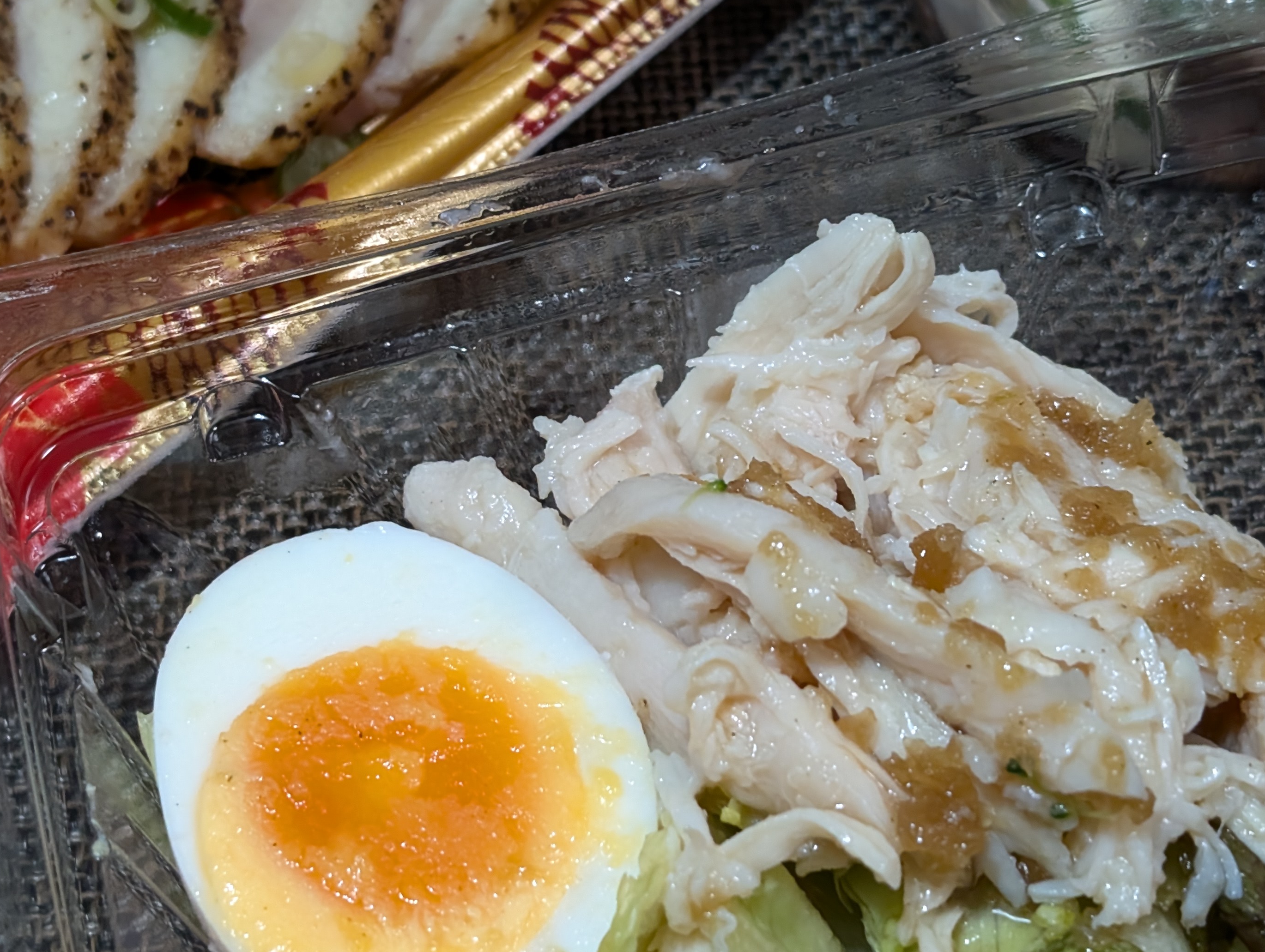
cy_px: 418
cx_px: 591
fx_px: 2671
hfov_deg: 26.6
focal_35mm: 73
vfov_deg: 20.2
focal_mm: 6.9
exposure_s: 1/48
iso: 333
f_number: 1.68
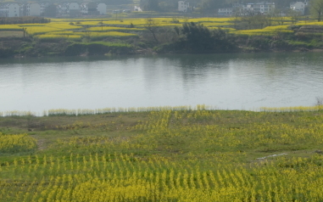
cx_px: 390
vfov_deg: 15.4
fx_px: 722
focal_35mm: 82
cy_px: -38
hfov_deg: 23.1
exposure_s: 1/350
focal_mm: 20
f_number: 9.5
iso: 160
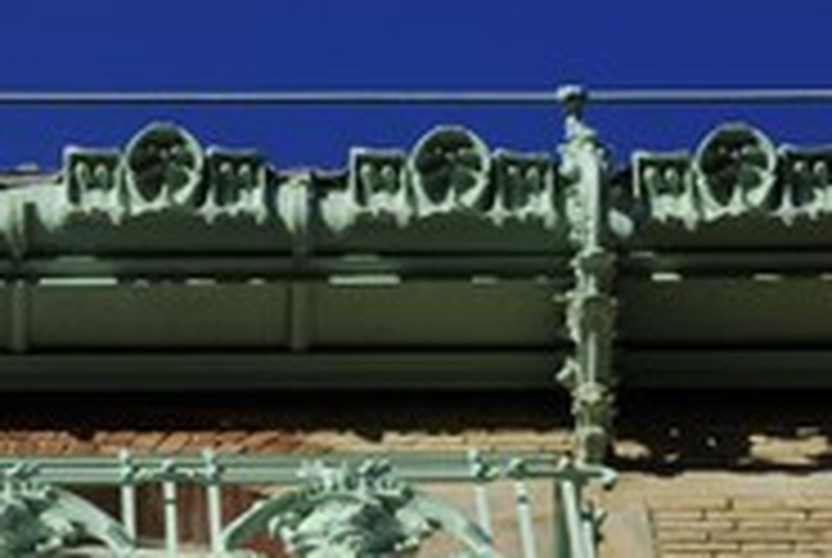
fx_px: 8125
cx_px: -22
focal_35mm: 351
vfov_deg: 3.9
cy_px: 576
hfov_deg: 5.8
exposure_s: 1/160
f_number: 22
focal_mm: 155
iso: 400
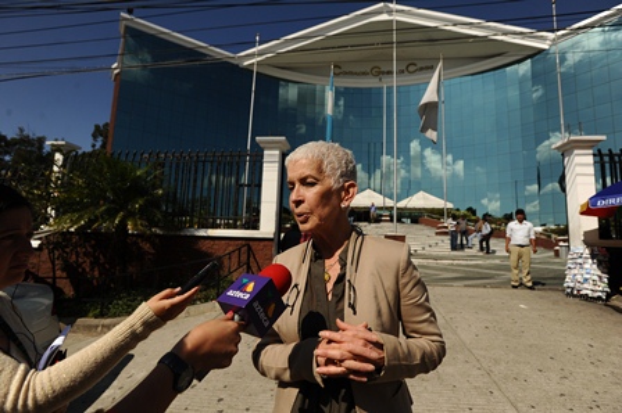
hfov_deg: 86.9
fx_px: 328
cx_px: 311
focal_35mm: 19
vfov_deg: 64.5
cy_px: 206
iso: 250
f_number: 4.5
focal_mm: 19
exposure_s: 1/3200
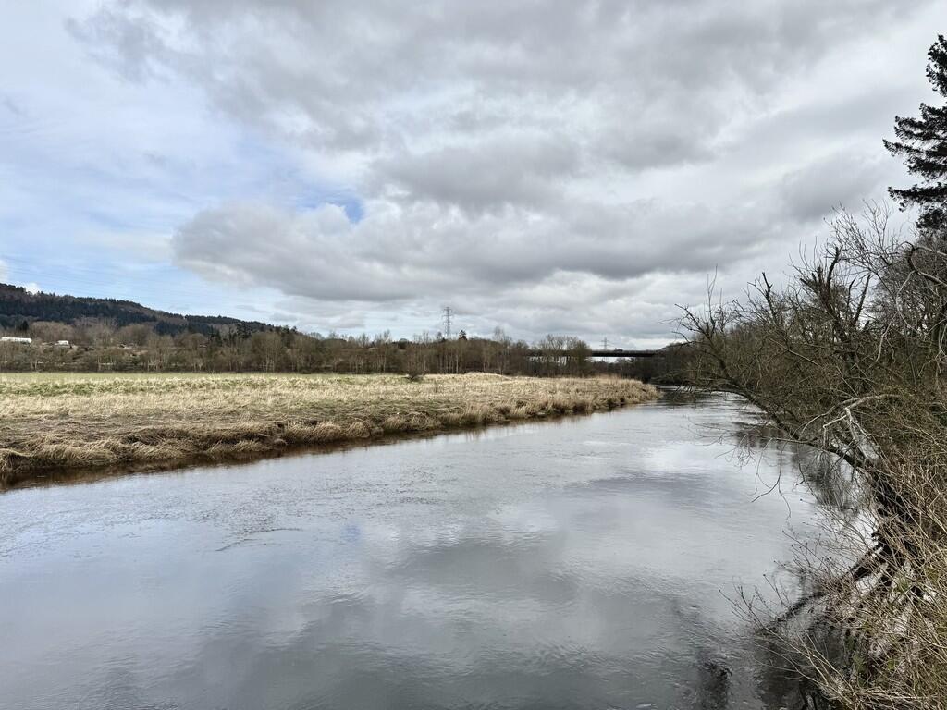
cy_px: 355
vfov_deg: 56.8
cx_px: 474
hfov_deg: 71.6
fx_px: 657
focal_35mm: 24
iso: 80
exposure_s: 1/5319
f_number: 1.78
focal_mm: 6.76
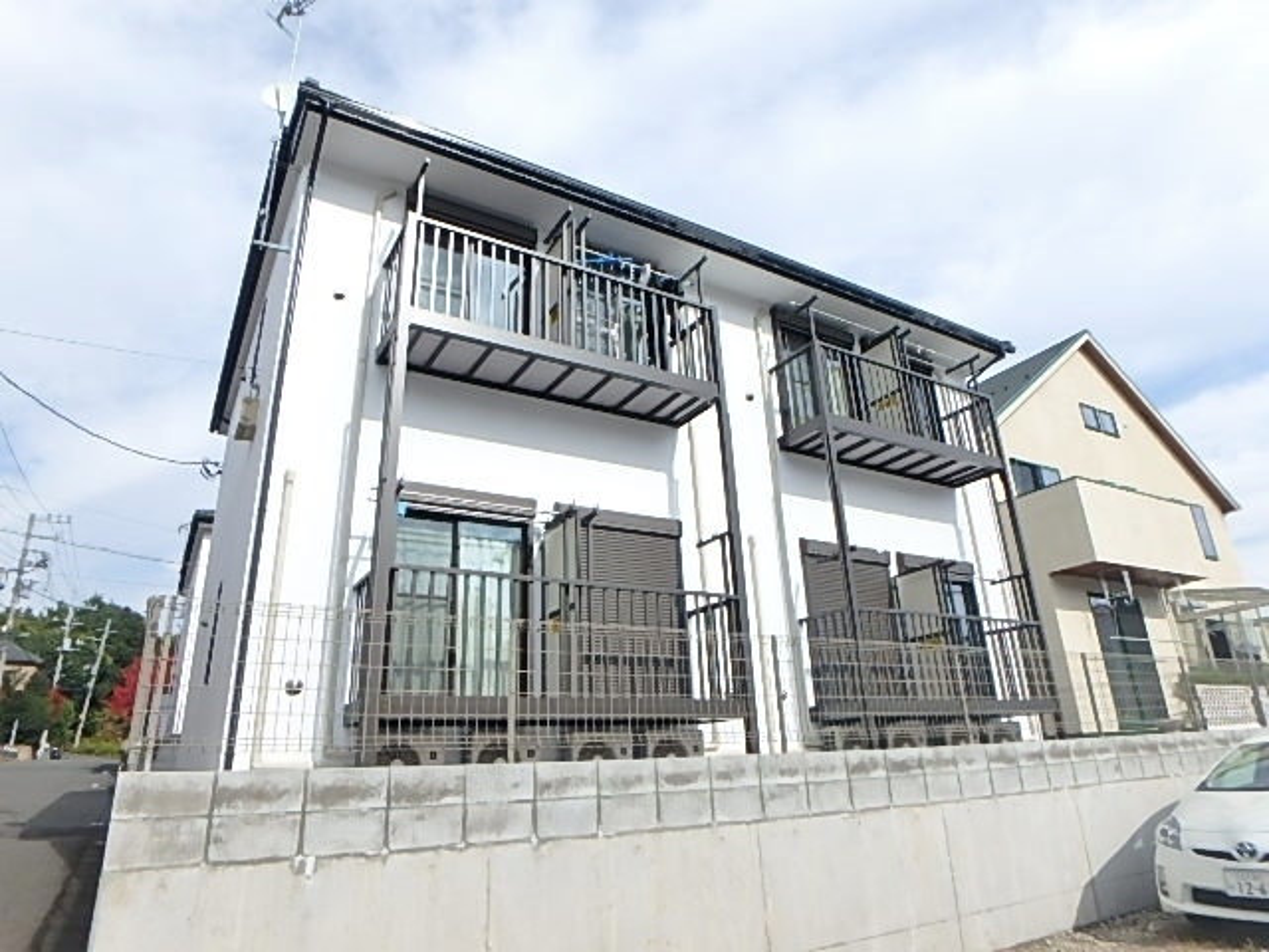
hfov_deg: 79.0
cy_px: 476
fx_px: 770
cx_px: 634
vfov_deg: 63.4
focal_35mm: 21
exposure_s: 1/400
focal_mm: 3.7
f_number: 6
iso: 125
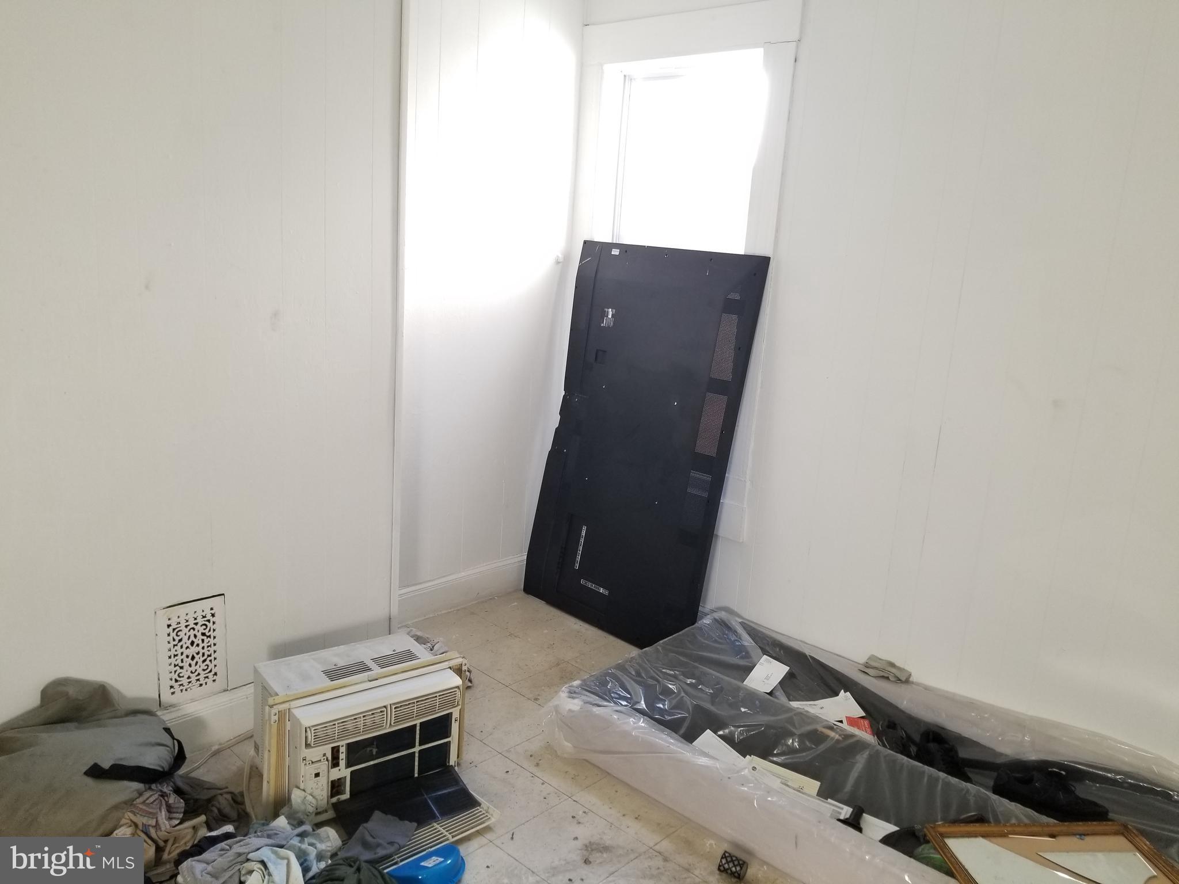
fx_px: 886
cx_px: 590
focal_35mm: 26
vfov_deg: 53.1
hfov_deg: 67.3
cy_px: 442
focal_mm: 4.25
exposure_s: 1/40
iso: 100
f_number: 1.7
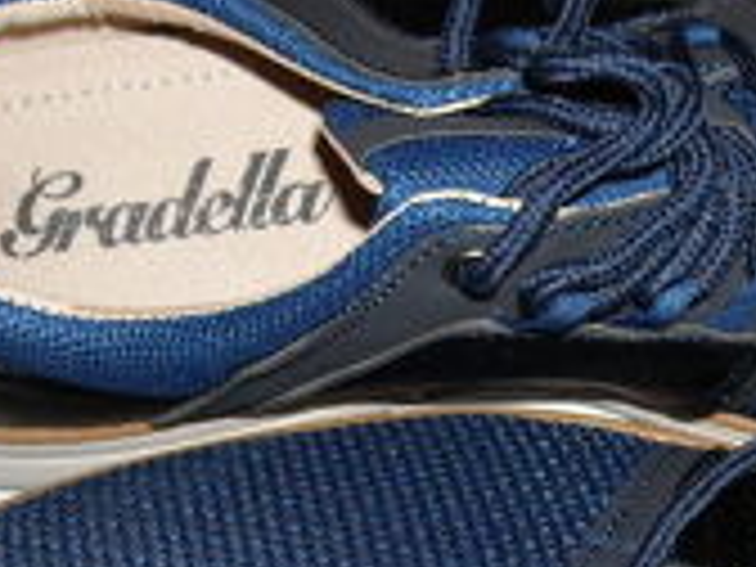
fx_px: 2184
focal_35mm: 100
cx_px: 657
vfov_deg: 14.7
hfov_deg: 19.3
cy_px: 468
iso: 200
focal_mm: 5.7
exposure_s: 1/60
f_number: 2.8
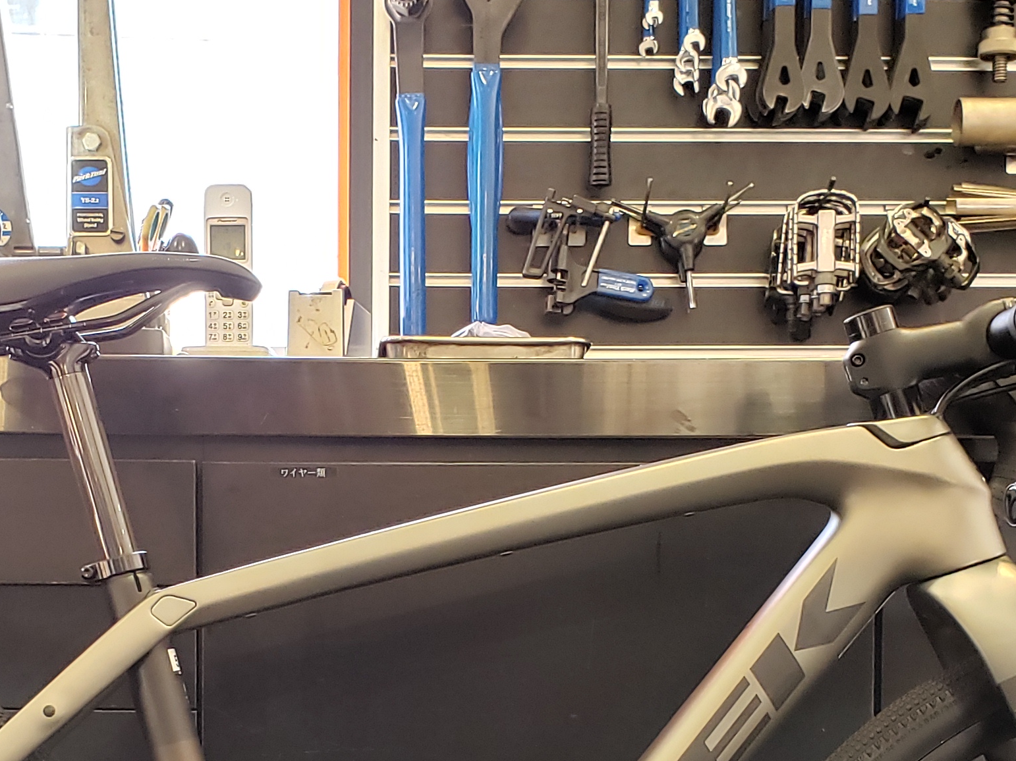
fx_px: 1996
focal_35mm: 68
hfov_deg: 28.5
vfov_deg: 21.1
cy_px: 689
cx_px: 434
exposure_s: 1/60
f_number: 2.4
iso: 320
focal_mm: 4.3
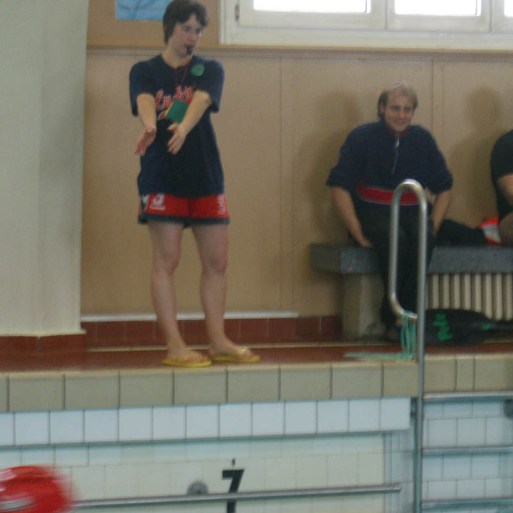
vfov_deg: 14.0
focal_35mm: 125
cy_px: 281
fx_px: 2096
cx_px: 258
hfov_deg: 14.0
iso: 100
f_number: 4.8
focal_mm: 17.4
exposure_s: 1/15
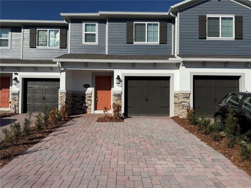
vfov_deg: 56.8
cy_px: 94
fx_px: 174
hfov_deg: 71.6
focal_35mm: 24
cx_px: 126
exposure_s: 1/9091
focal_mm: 6.76
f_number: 1.78
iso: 80
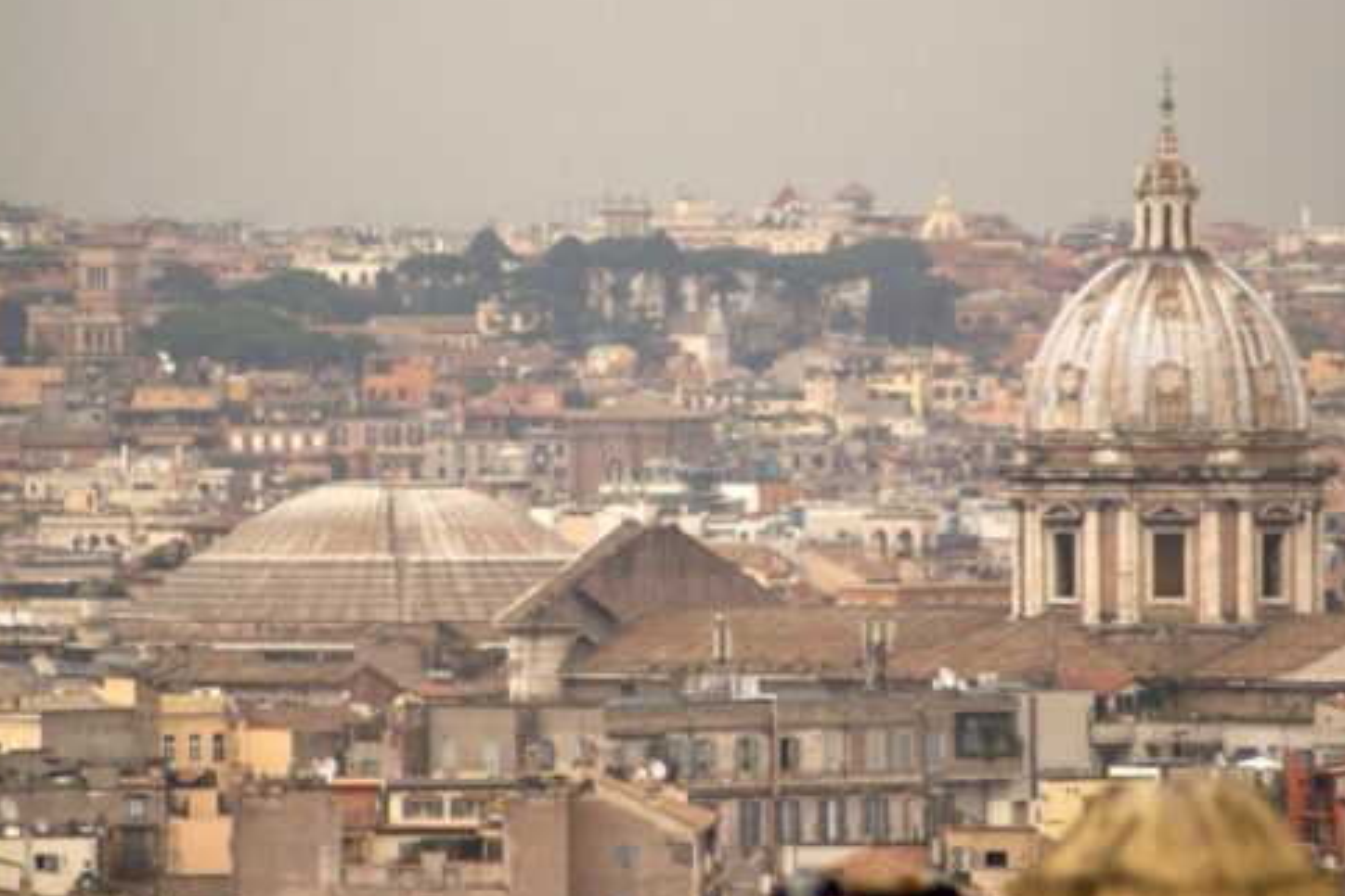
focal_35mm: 429
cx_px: 721
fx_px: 16027
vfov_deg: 3.2
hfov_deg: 4.8
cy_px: 402
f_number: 5
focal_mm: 230
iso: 100
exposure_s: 1/400
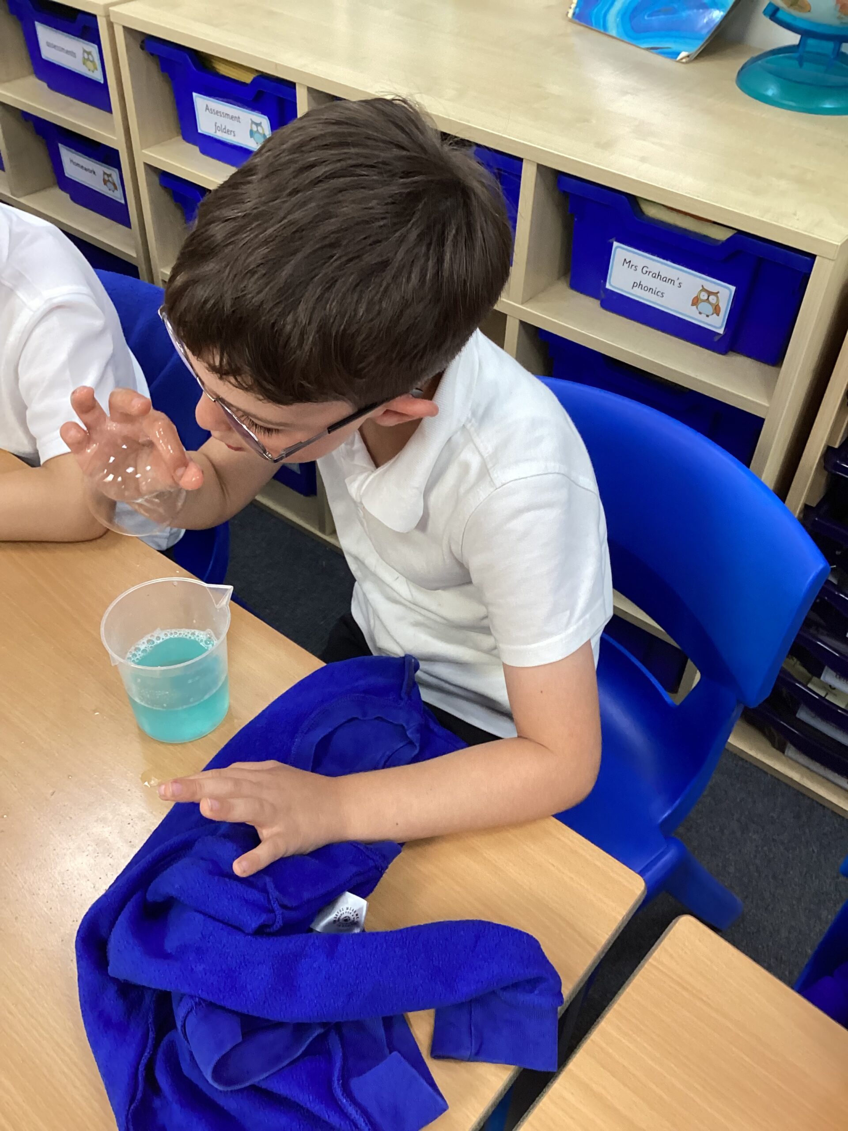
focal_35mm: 31
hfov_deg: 45.4
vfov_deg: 58.4
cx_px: 424
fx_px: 1013
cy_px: 566
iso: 160
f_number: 2.4
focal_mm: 3.3
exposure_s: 1/50
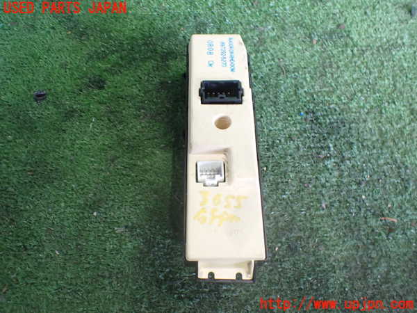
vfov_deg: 46.8
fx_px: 361
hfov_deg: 60.0
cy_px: 156
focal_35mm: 30
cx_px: 208
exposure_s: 1/100
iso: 800
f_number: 2.3
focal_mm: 5.4
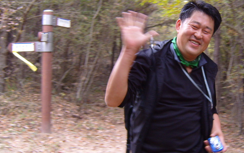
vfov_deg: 20.3
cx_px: 184
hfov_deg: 31.4
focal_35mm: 64
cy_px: 67
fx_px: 426
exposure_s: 1/30
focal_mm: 7.4
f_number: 2.8
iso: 97
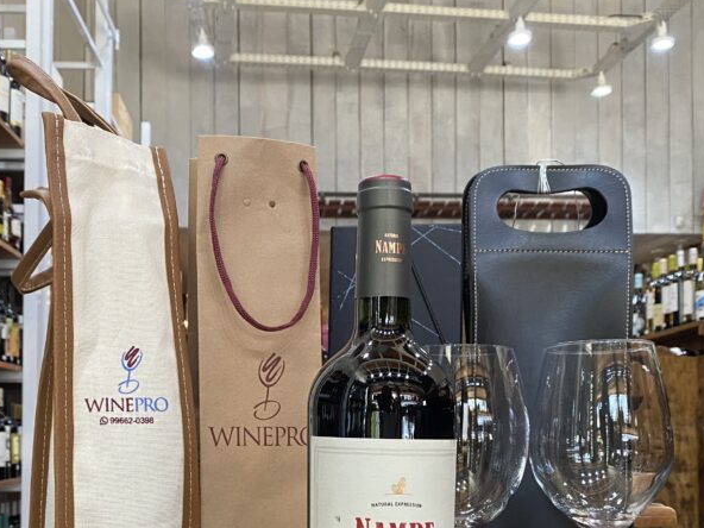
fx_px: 915
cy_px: 425
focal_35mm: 45
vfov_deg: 31.3
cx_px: 309
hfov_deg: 42.0
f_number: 1.8
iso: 160
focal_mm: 4.25
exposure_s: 1/60
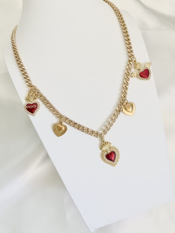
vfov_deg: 67.3
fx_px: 175
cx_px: 88
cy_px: 116
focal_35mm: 26
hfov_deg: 53.1
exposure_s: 1/121
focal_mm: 4.25
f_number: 1.8
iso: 64
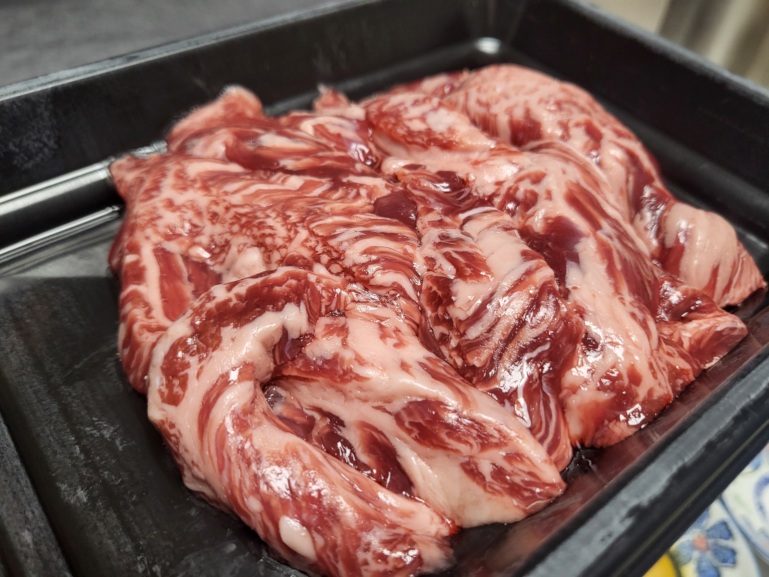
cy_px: 288
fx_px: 578
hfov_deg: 67.3
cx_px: 384
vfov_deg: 53.1
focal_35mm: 26
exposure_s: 1/120
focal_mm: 4.25
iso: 250
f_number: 1.8
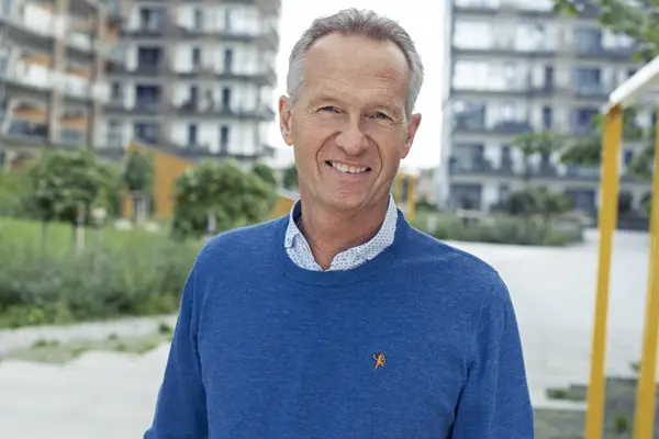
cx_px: 330
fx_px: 915
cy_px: 220
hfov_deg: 39.6
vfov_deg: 27.0
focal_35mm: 50
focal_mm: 50
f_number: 4.5
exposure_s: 1/80
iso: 80
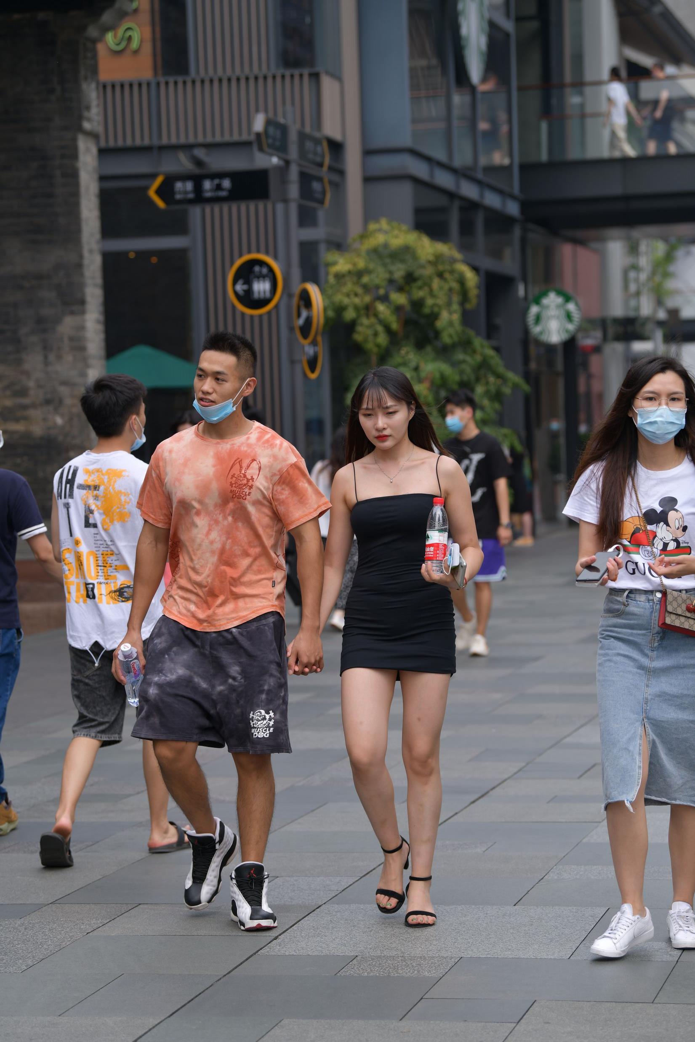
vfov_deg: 20.0
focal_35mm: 102
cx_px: 348
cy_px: 521
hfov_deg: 13.4
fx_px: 2953
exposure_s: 1/800
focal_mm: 102
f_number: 4
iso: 125
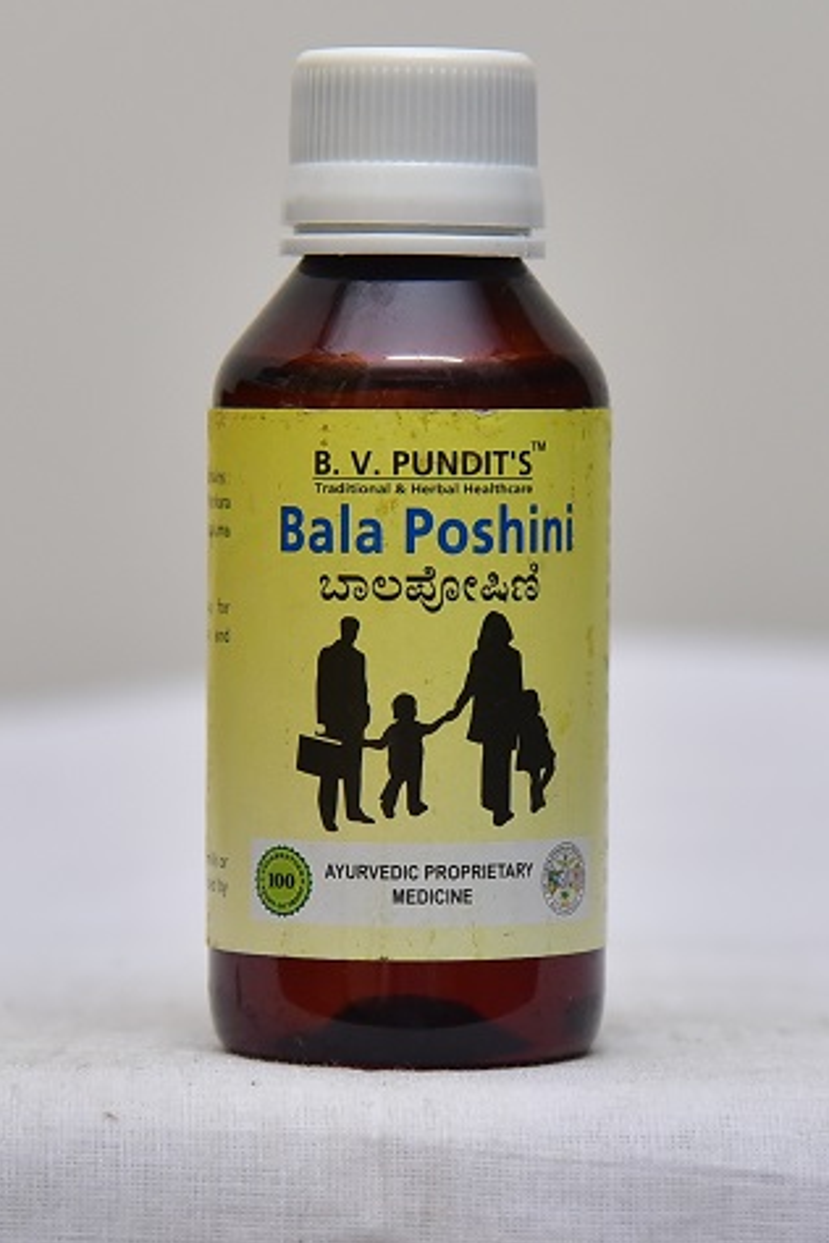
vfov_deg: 20.0
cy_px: 595
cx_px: 412
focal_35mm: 102
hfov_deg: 13.4
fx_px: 3523
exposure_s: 1/125
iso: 1600
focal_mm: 92
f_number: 4.5
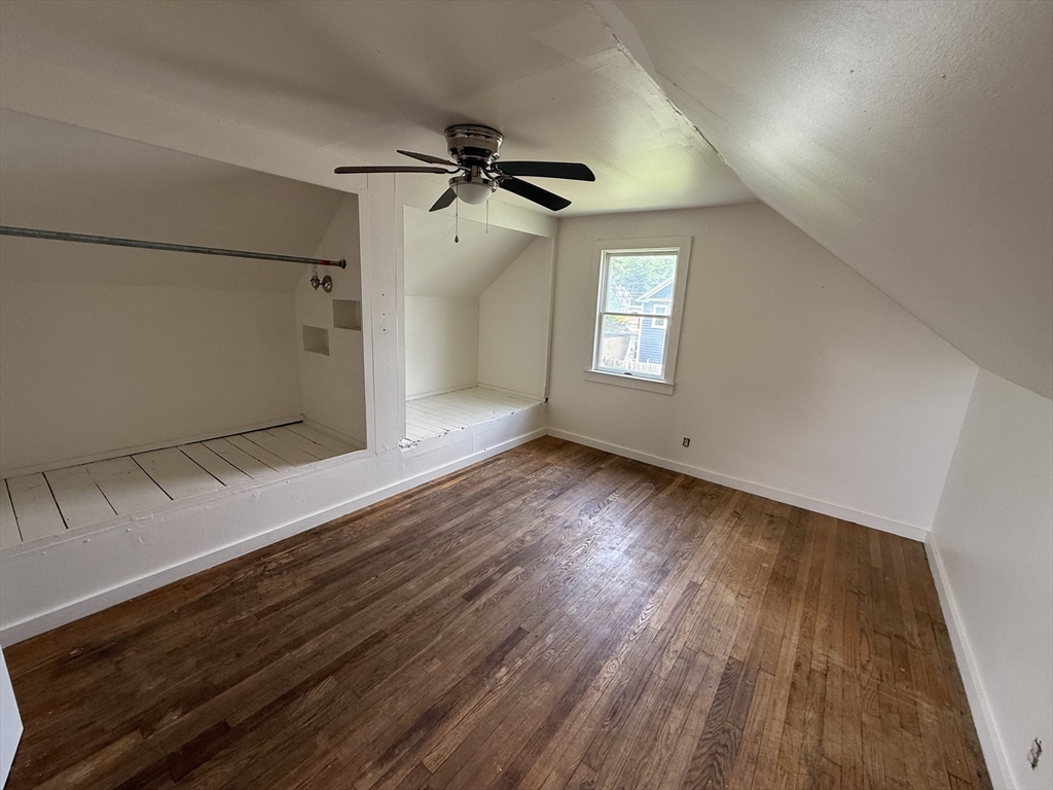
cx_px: 526
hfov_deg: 102.1
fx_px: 426
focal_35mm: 14
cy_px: 395
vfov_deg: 85.7
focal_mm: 2.22
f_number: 2.2
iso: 125
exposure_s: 1/99
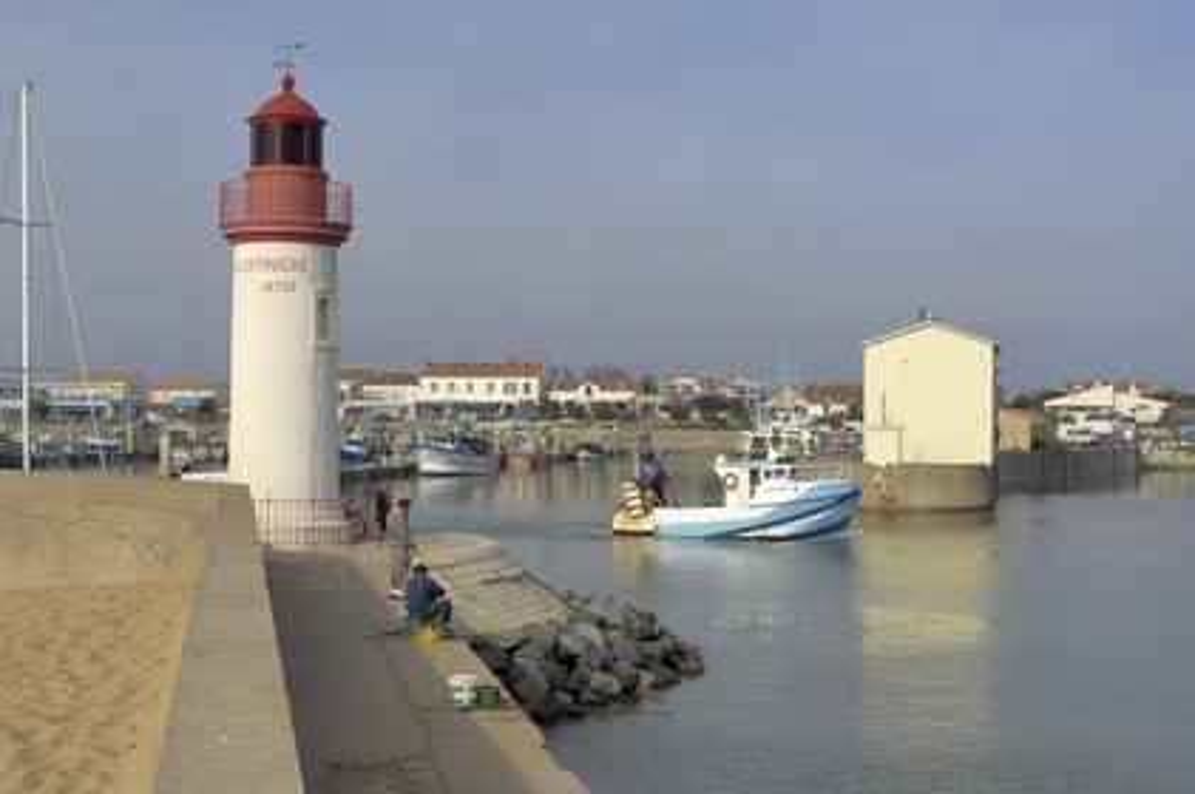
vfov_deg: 26.4
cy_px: 397
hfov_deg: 38.9
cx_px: 598
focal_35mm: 51
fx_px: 1692
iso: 100
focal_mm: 34
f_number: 12
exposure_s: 1/160
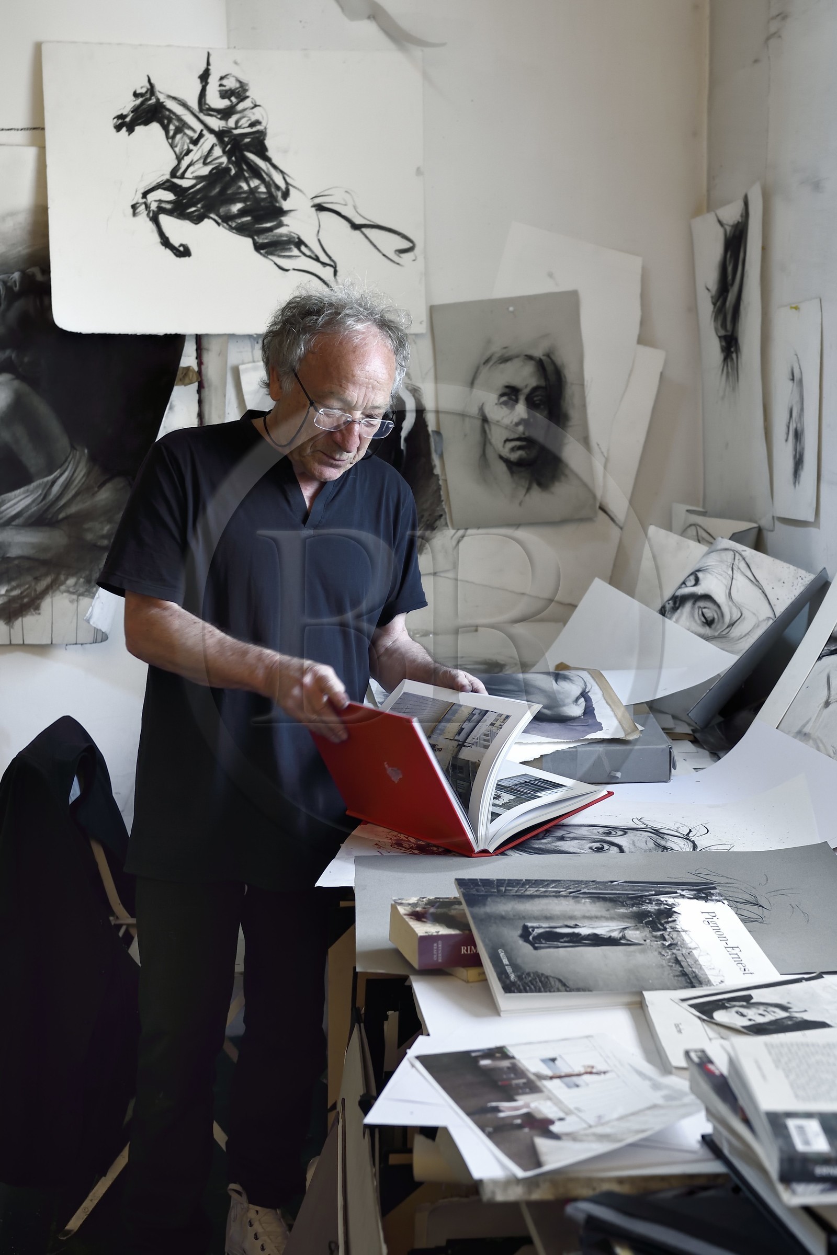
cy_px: 628
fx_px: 1813
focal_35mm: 52
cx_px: 418
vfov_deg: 38.2
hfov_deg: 26.0
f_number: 5.6
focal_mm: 52
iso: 1600
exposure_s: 1/25
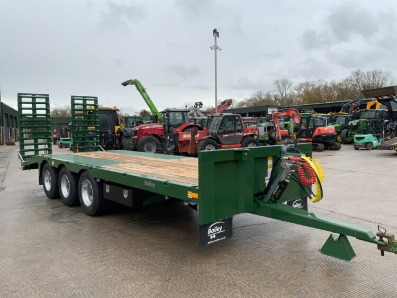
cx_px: 198
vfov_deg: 48.3
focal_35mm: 29
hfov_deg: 61.6
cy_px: 149
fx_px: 333
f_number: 1.8
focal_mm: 3
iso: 16
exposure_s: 1/353
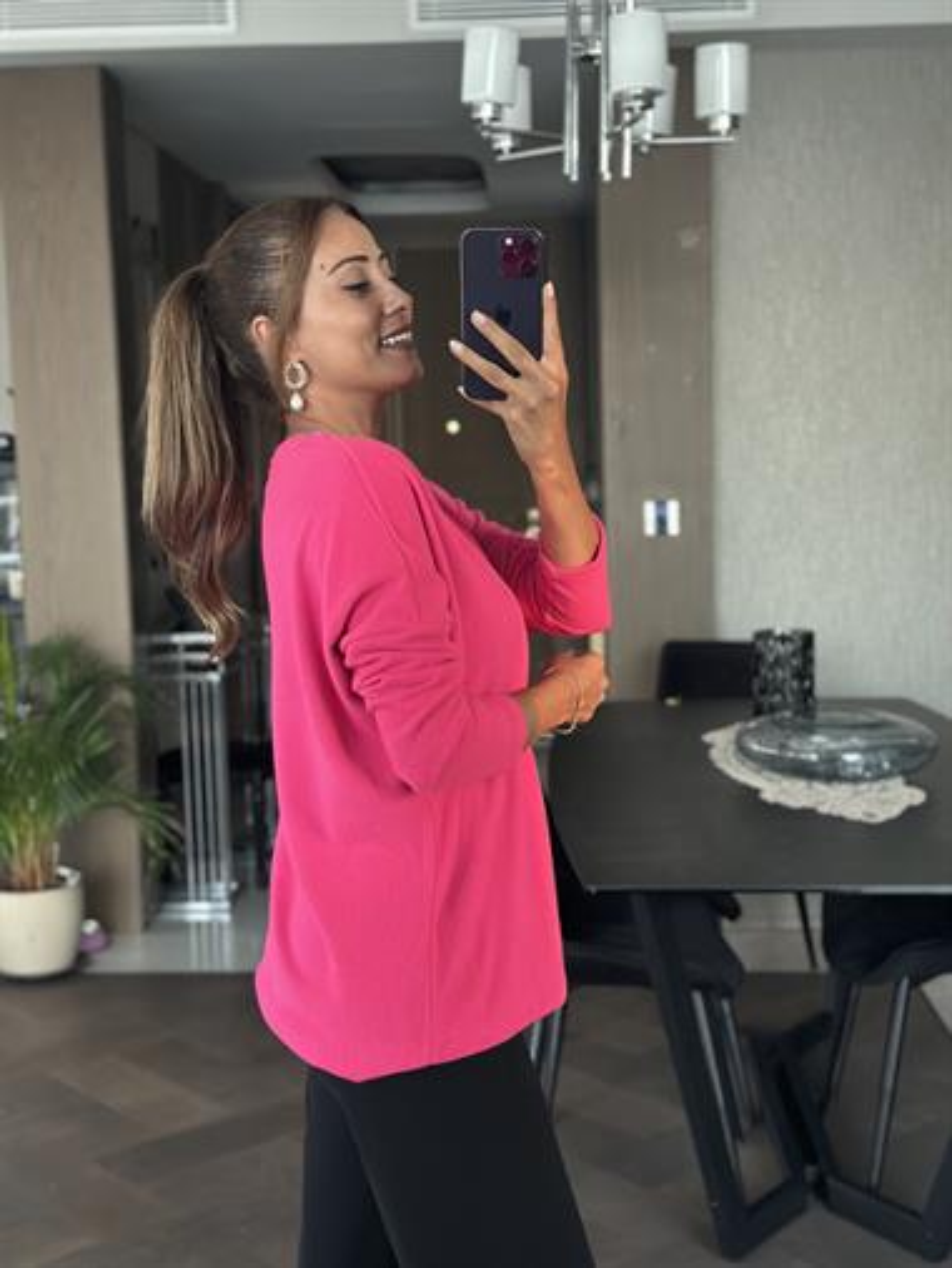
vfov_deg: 39.6
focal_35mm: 48
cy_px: 634
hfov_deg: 30.3
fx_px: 1759
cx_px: 476
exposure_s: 1/40
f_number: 1.78
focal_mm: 6.86
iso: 640
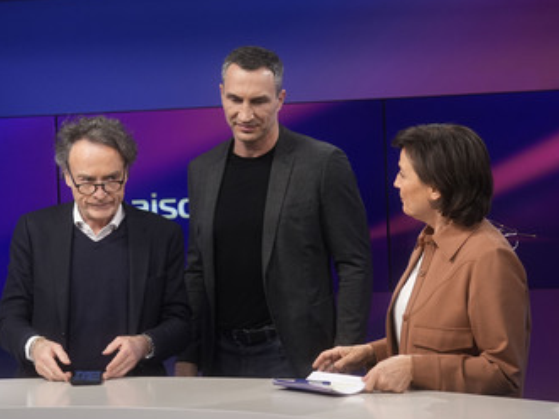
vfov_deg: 24.8
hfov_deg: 32.7
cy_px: 235
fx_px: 952
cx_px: 281
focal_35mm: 59
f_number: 2.2
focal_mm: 30
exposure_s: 1/200
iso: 640
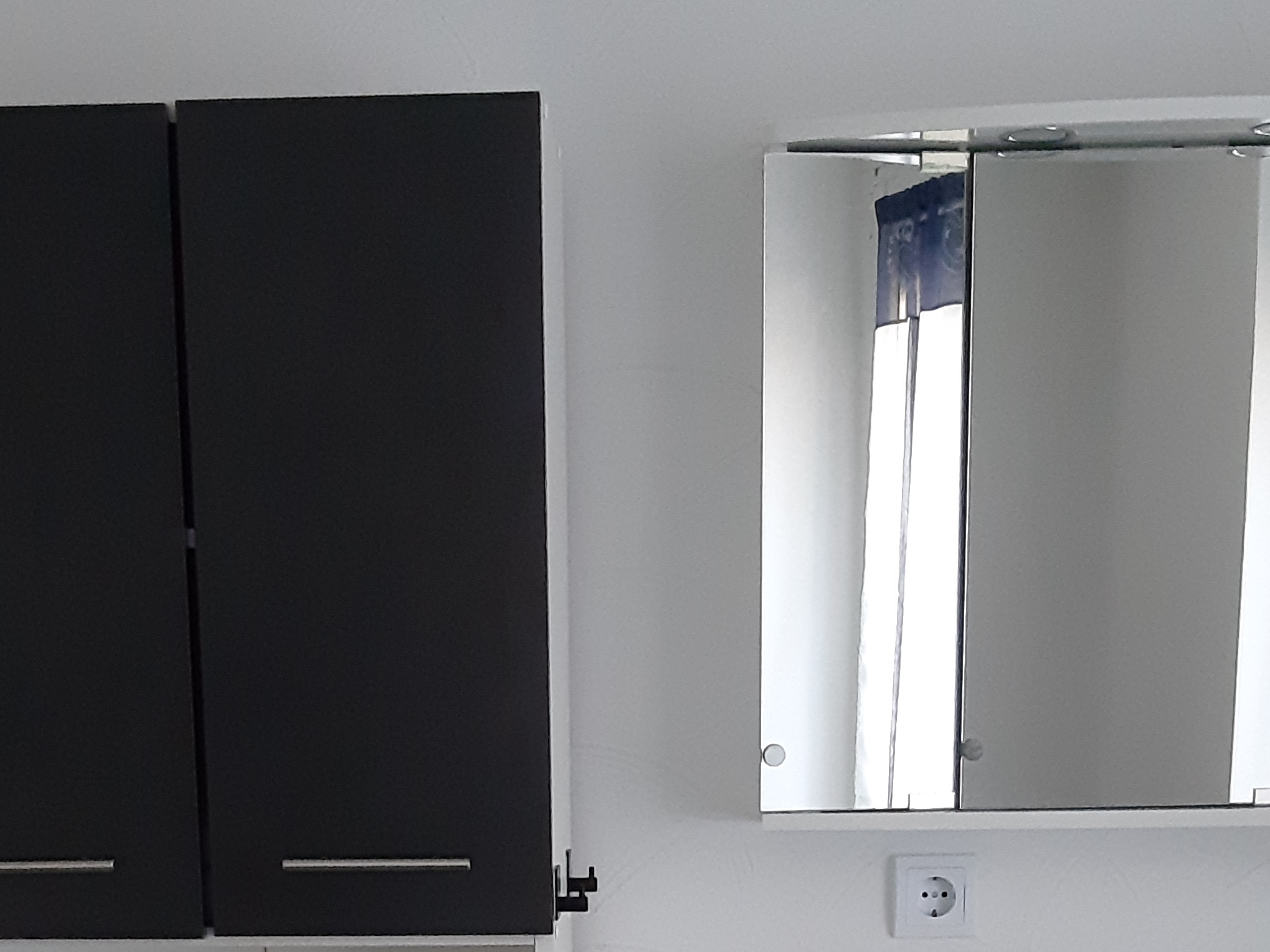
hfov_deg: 26.0
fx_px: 2751
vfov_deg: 18.3
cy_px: 1230
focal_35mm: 75
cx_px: 556
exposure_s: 1/50
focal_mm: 3.93
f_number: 1.7
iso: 400
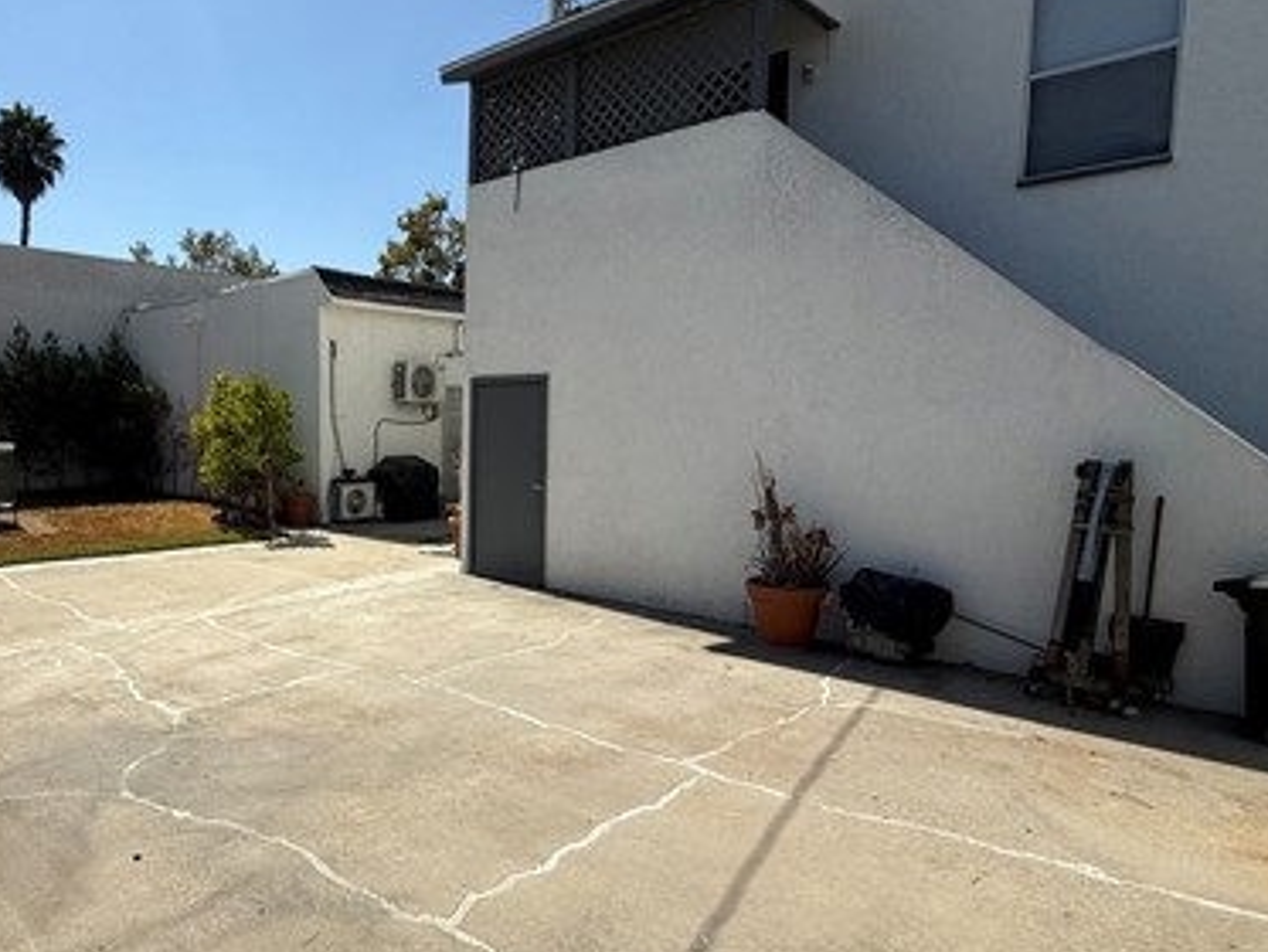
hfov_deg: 69.4
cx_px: 415
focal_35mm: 24
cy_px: 500
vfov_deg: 56.8
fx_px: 879
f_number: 2.2
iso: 50
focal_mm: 2.22
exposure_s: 1/2976
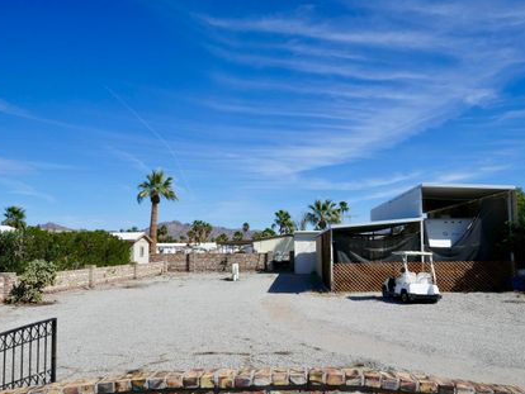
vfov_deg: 48.2
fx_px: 440
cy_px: 208
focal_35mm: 29
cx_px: 283
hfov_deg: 61.6
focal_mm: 9.1
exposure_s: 1/800
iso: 125
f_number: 6.3
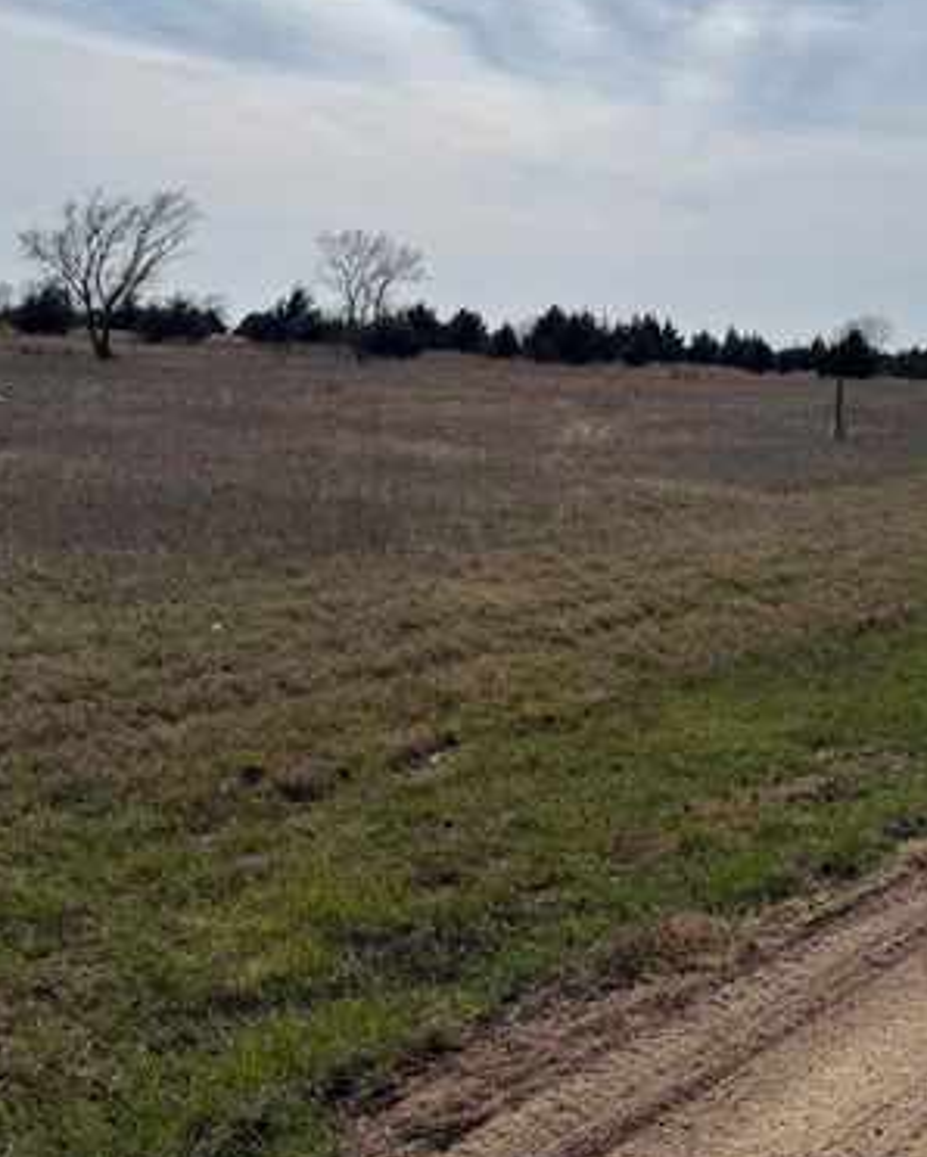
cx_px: 691
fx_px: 1439
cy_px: 496
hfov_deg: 35.0
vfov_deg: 43.7
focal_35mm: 42
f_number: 1.78
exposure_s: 1/14286
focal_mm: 6.76
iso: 64
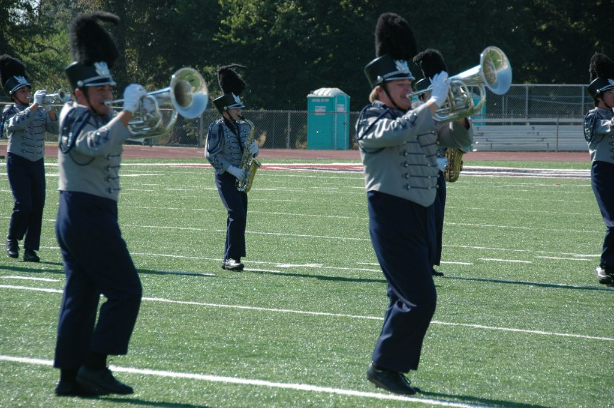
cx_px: 307
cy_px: 204
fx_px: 3322
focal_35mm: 195
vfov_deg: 7.0
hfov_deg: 10.6
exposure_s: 1/500
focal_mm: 130
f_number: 5.6
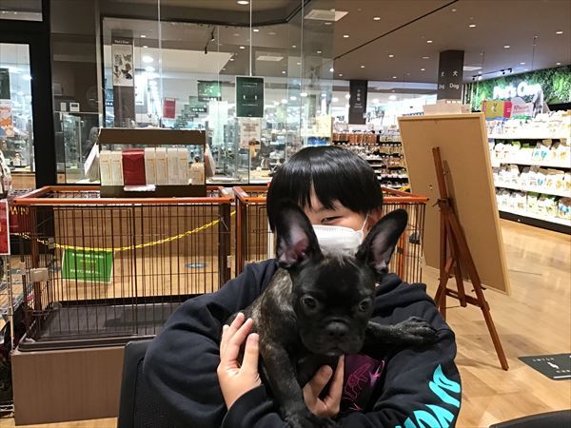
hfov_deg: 58.4
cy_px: 214
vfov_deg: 45.4
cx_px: 286
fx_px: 511
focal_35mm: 31
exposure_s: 1/30
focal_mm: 3.3
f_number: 2.4
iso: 125
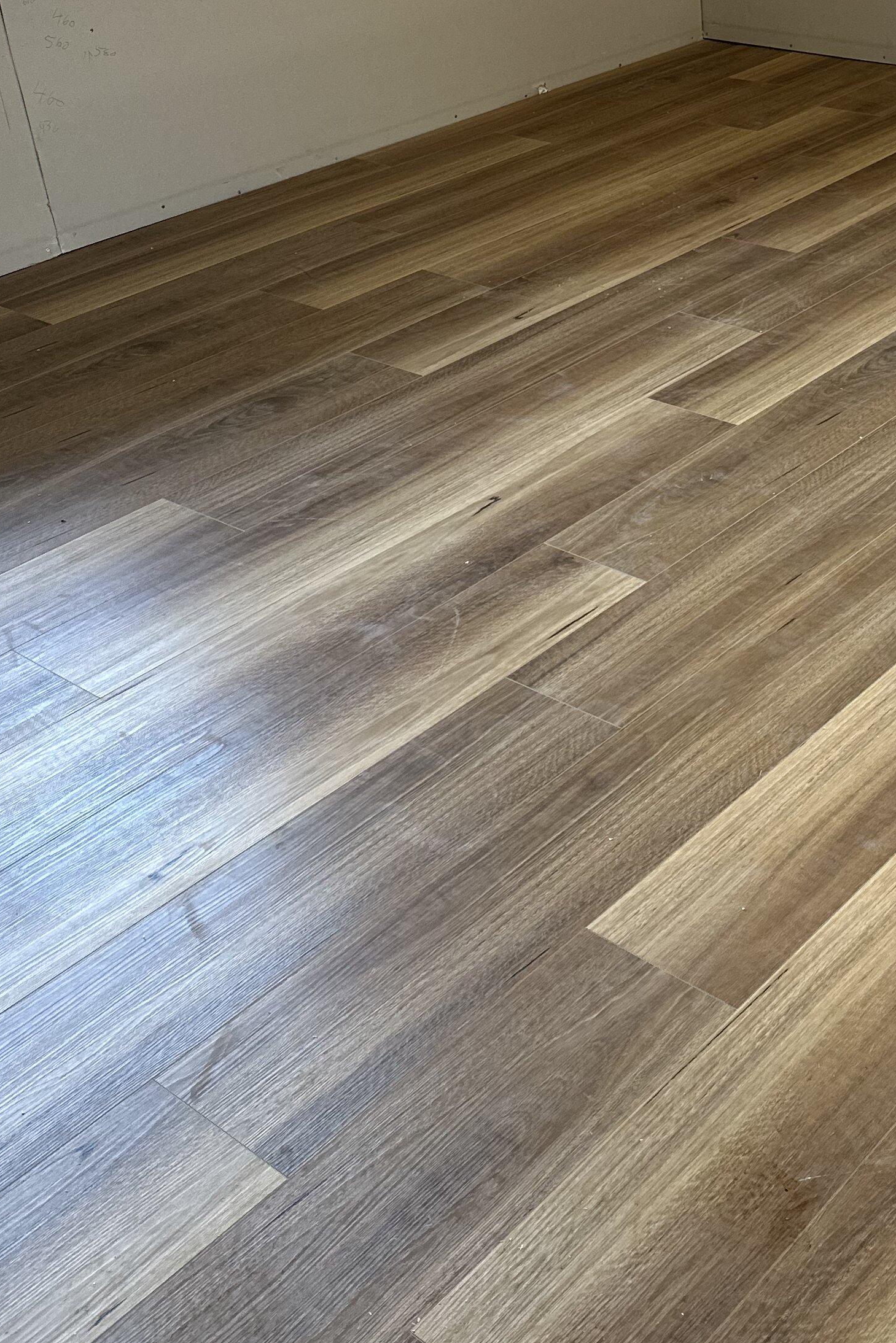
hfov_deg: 28.3
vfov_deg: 42.4
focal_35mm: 46
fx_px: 1717
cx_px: 783
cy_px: 487
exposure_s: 1/50
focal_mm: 6.86
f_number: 1.78
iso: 160
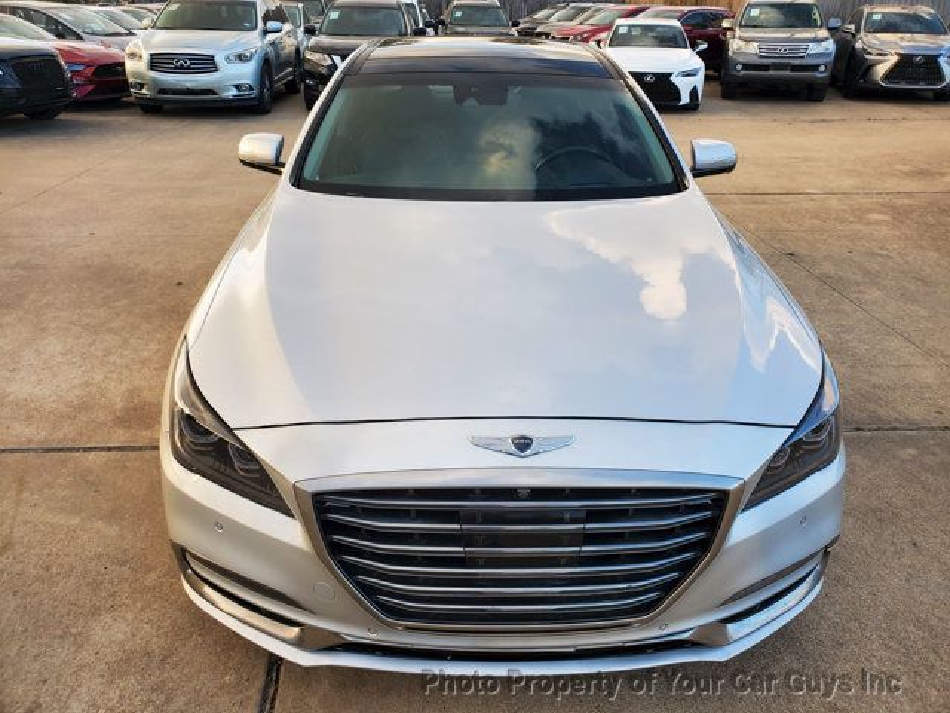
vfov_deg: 53.1
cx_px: 475
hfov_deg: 67.3
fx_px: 714
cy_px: 356
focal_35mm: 26
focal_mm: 4.3
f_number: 2.4
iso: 50
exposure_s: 1/157
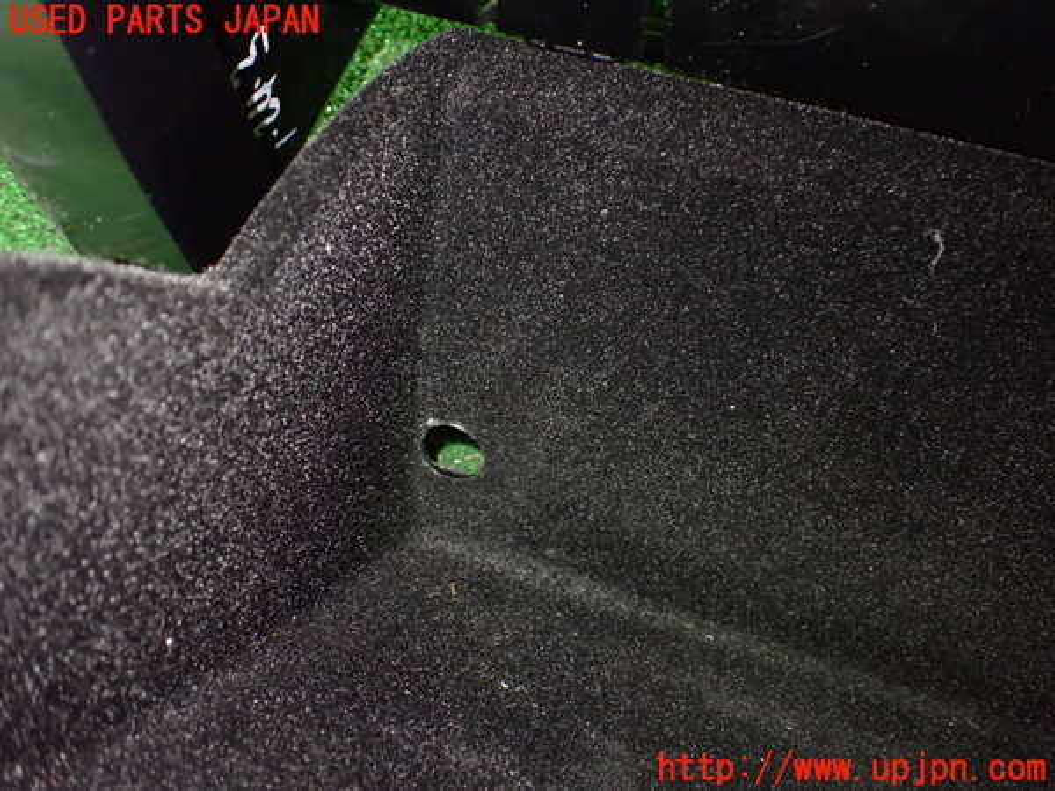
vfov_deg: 46.8
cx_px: 528
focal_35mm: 30
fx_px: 914
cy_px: 396
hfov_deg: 60.0
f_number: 2.3
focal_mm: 5.4
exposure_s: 1/30
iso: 1250
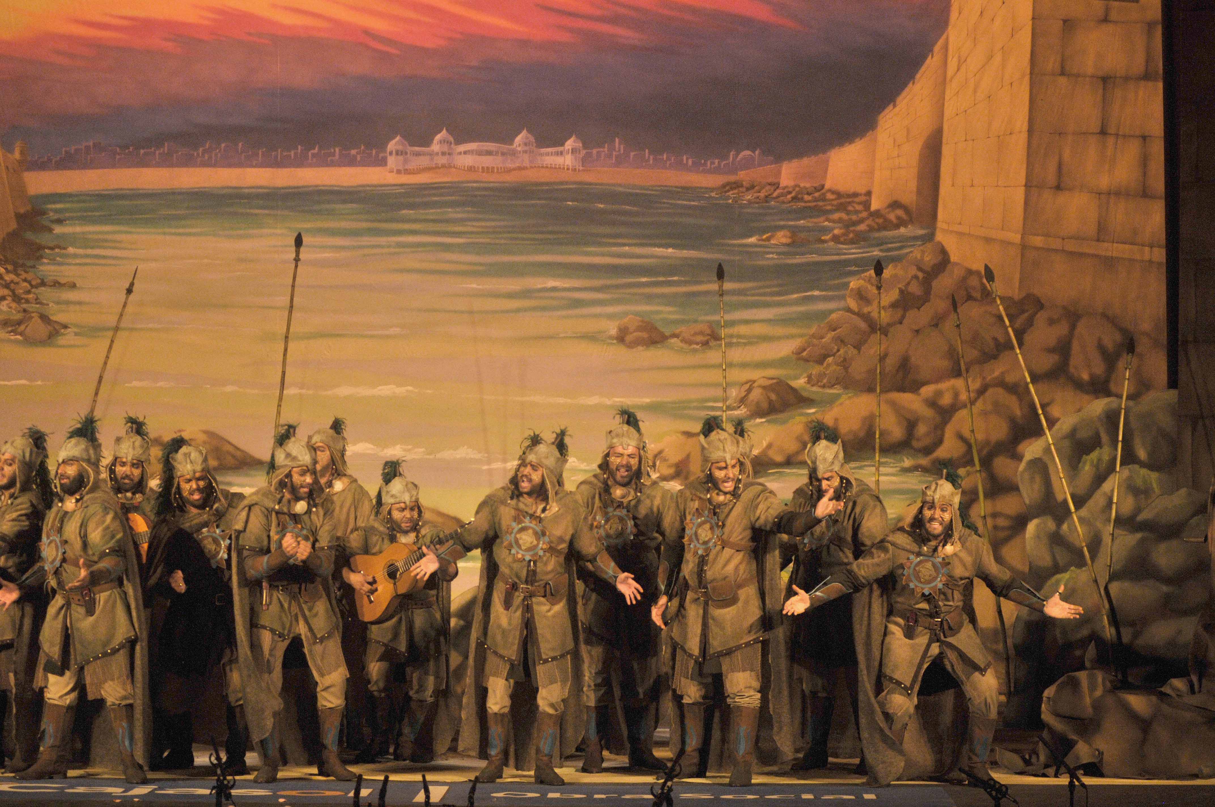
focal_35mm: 120
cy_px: 404
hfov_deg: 17.1
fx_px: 4045
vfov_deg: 11.4
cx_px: 608
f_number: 2.8
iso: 640
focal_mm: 80
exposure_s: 1/100
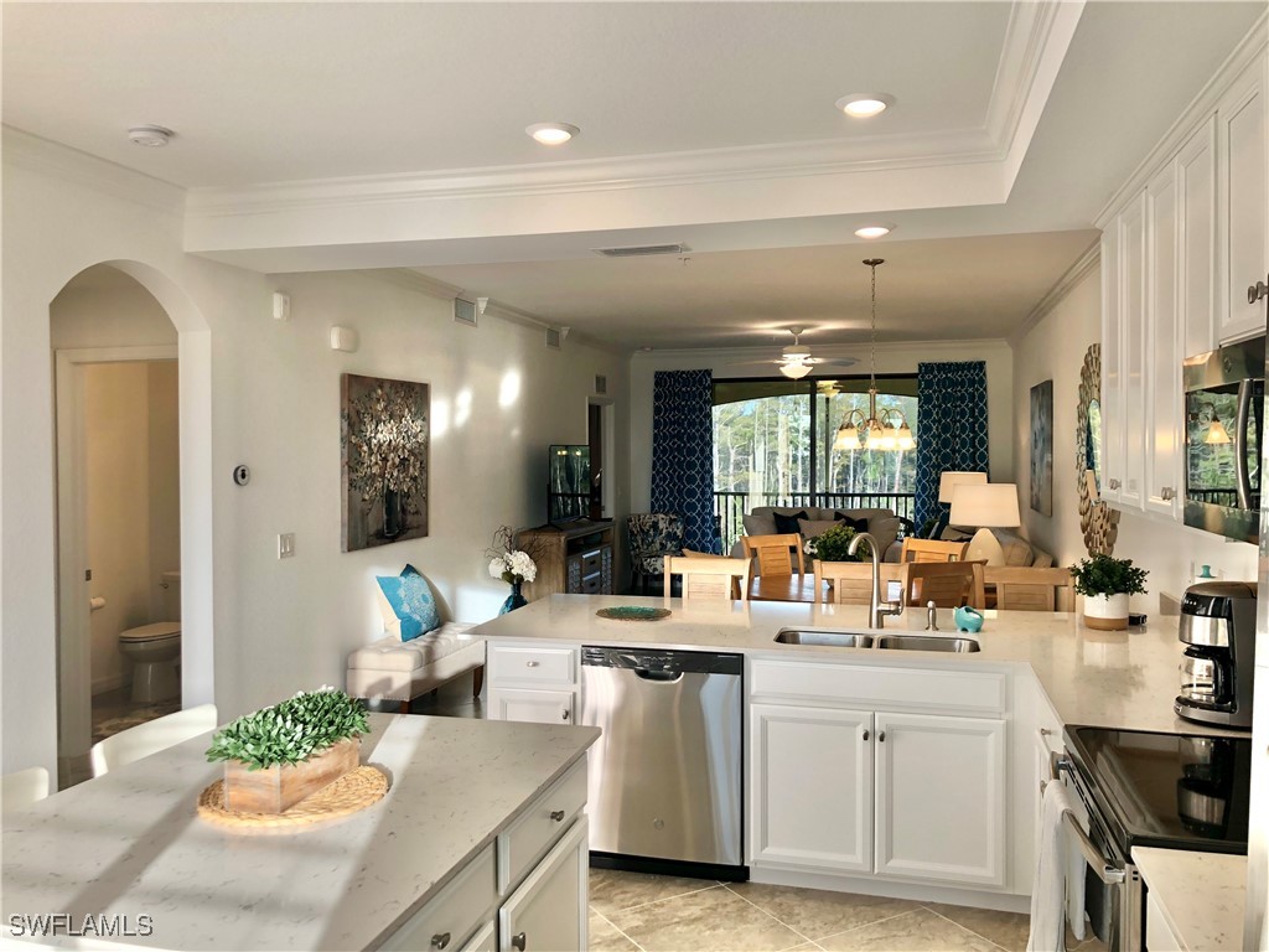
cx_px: 634
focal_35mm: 28
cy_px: 476
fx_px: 1026
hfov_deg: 63.4
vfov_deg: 49.7
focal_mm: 3.99
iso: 25
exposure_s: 1/120
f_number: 1.8
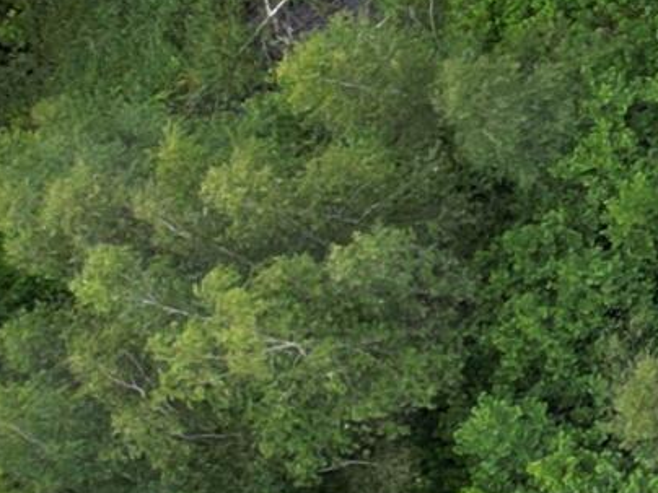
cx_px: 2228
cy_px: -600
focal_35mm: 178
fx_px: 3384
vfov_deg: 7.9
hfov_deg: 8.5
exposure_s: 1/40
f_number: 1.7
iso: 100
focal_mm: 6.72
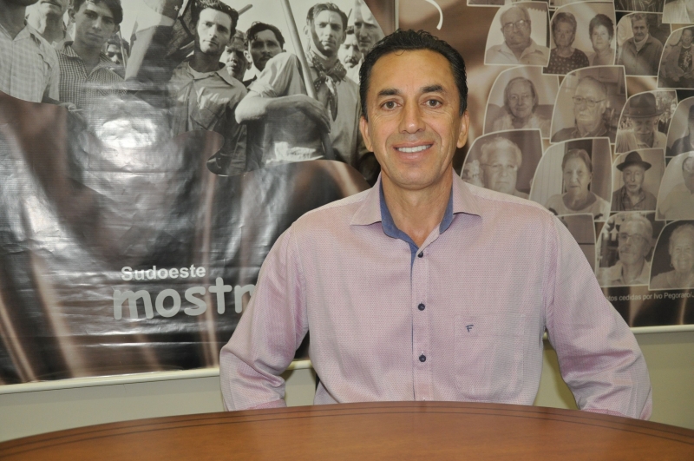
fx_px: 751
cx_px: 347
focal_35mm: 39
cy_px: 230
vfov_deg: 34.1
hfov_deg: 49.6
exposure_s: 1/60
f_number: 4
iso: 800
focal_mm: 26
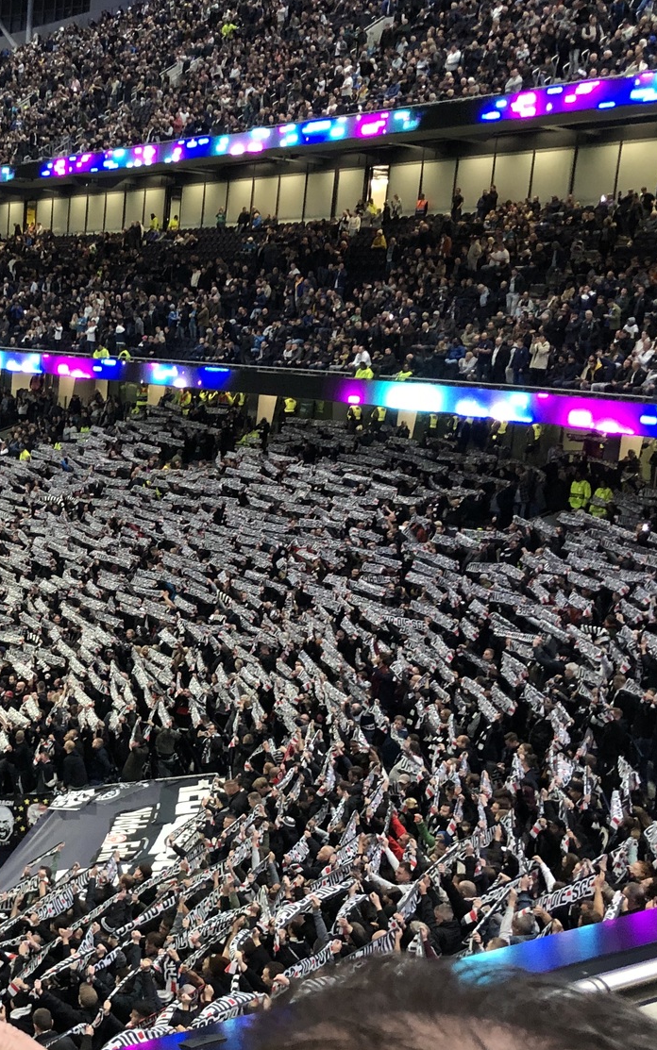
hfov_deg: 25.9
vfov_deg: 41.7
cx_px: 54
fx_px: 1375
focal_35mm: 48
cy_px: 601
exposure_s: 1/17
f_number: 1.8
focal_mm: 3.99
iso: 100
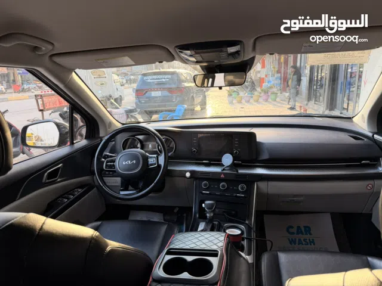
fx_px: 265
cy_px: 143
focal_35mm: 24
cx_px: 191
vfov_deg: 56.8
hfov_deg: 71.6
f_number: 1.78
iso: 100
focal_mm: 6.76
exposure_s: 1/178
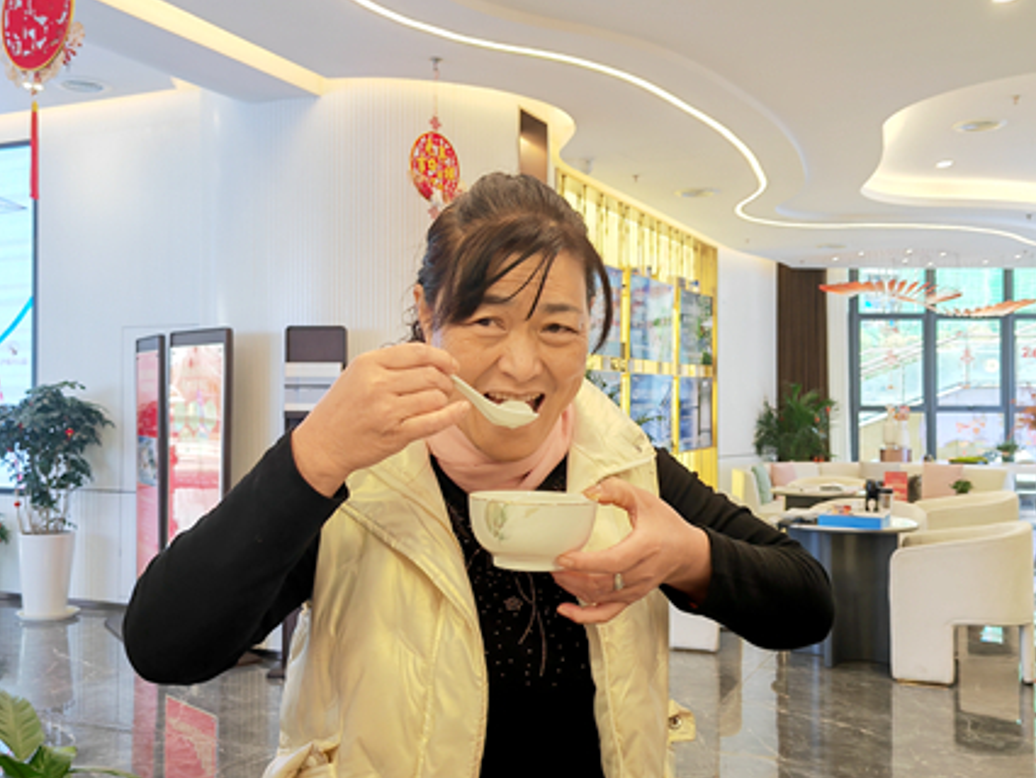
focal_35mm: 38
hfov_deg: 49.0
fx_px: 1138
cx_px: 516
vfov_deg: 37.8
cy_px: 384
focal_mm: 5.52
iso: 311
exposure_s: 1/75.8
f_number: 1.9
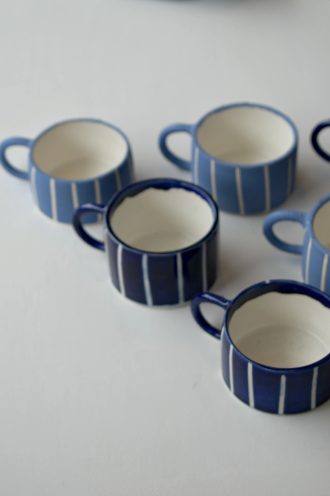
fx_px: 1134
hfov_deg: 16.6
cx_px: 165
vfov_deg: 24.6
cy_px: 248
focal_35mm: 82
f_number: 5.6
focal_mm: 55
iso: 200
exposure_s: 1/160
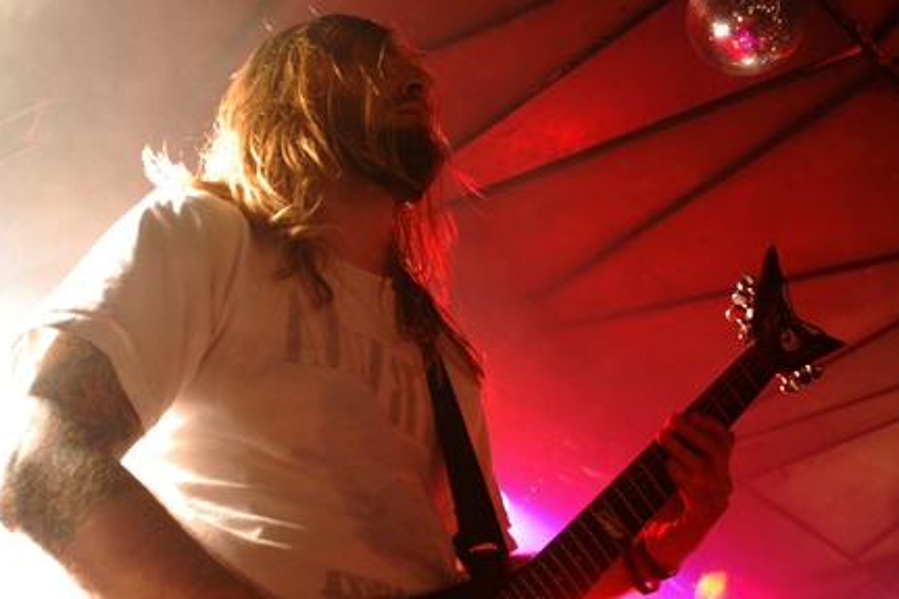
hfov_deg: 42.8
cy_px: 417
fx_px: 1148
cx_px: 451
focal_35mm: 46
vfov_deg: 28.9
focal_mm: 22
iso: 1600
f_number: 3.5
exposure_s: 1/50
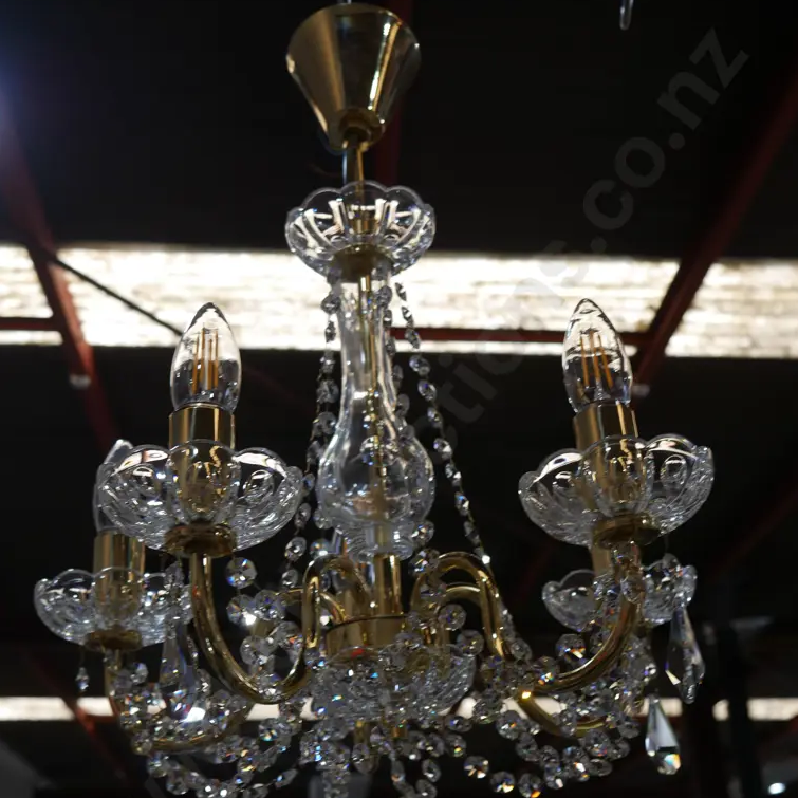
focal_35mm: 48
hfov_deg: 35.4
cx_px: 404
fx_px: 1252
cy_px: 475
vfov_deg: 35.2
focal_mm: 20
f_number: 4.4
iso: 200
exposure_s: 1/80
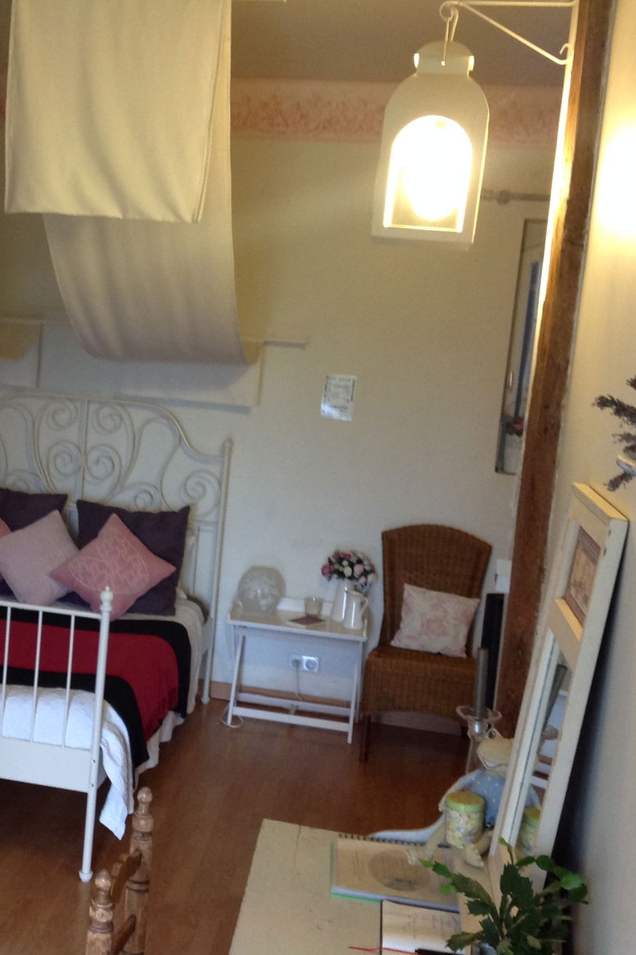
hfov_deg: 26.9
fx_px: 1299
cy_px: 478
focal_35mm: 49
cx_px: 112
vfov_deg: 40.3
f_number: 2.4
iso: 160
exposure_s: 1/15
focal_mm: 4.28
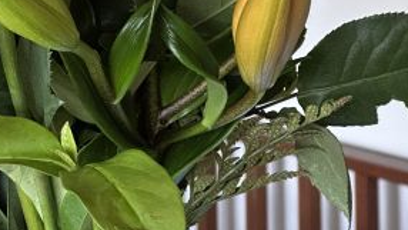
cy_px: -61
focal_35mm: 176
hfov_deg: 12.2
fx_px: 1904
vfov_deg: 6.8
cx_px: 87
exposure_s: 1/60
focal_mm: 9
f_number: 2.8
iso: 500
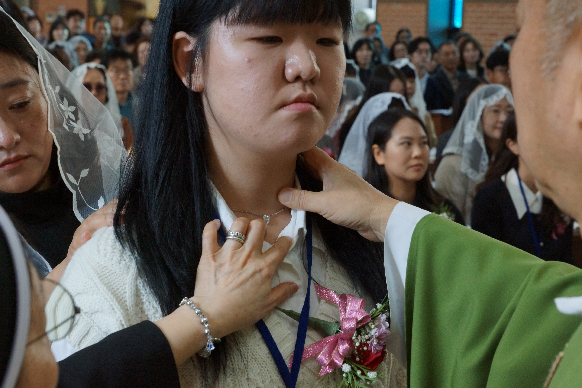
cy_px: 194
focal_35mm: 75
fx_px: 1212
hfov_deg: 27.0
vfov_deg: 18.2
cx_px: 291
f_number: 8
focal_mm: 50
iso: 1600
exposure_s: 1/125
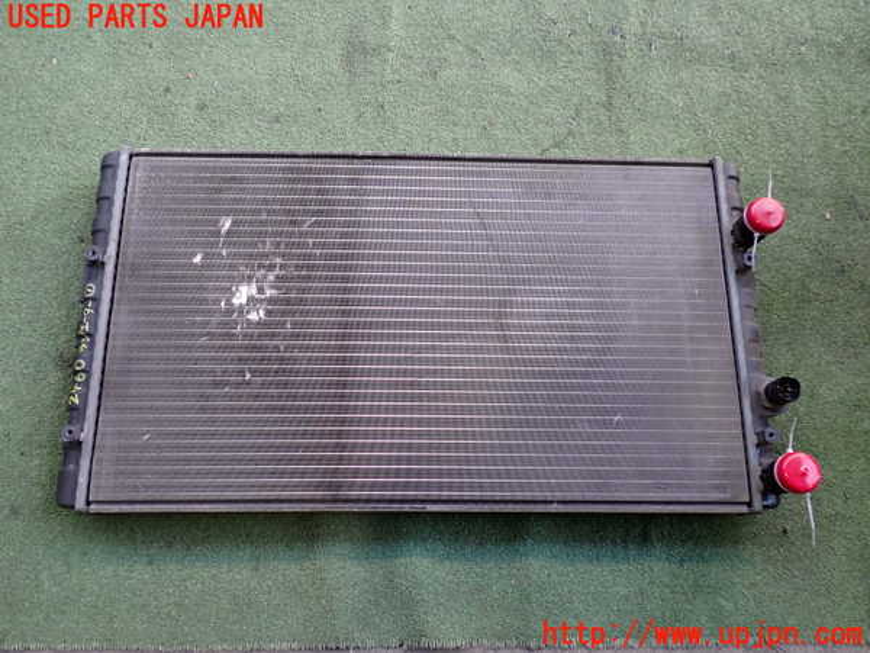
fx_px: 754
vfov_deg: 46.8
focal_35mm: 30
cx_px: 435
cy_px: 326
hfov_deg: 60.0
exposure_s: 1/80
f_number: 2.3
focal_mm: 5.4
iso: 200
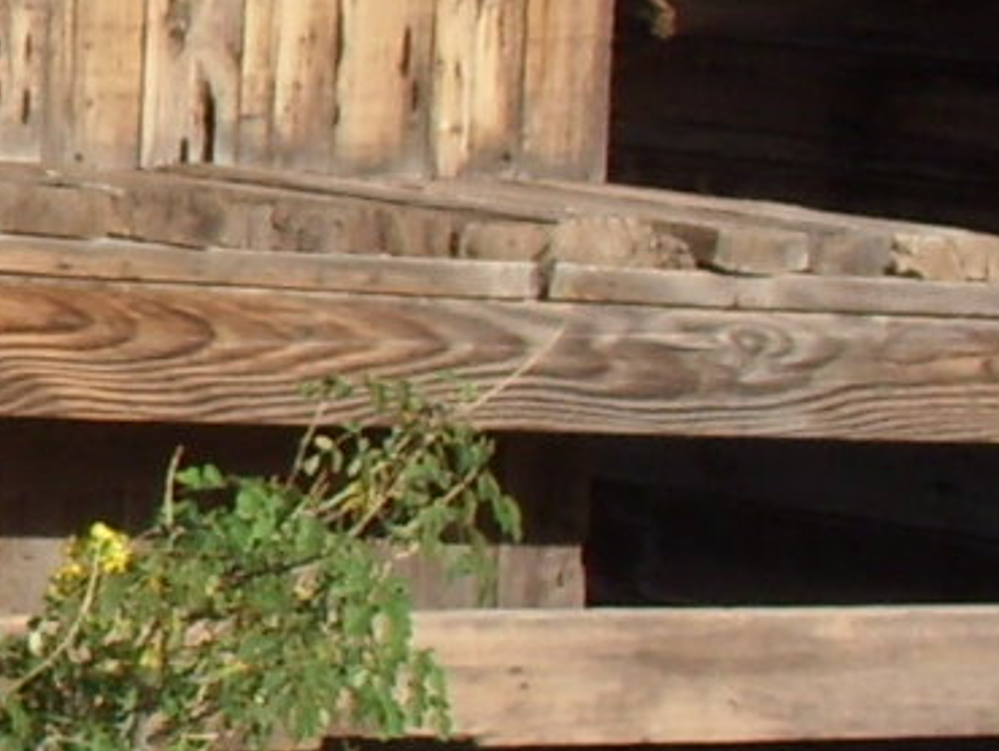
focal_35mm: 266
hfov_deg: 6.7
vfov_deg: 5.6
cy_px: -103
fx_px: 7682
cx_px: -2071
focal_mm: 6.3
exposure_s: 1/239
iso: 50
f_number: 4.9
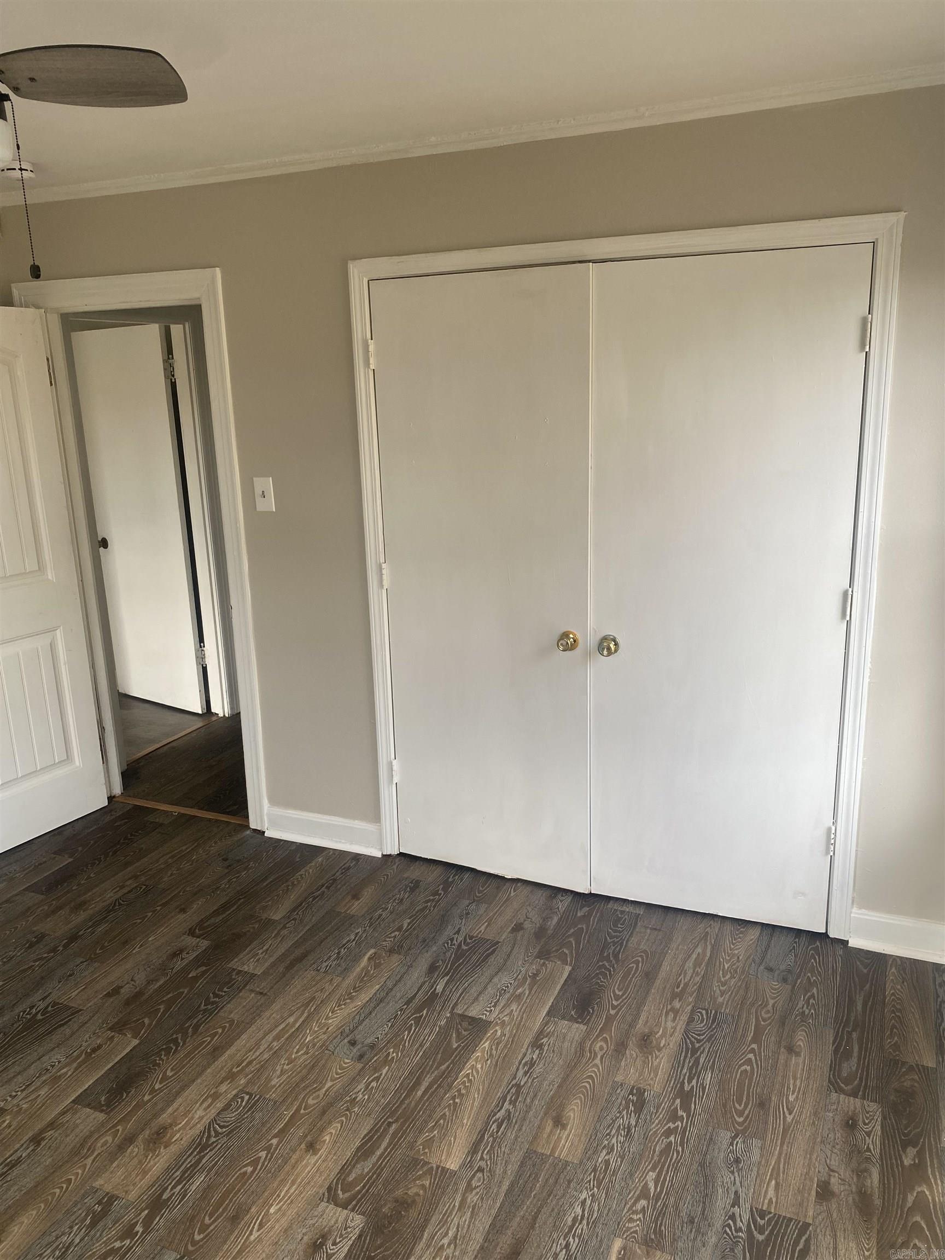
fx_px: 946
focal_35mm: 26
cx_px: 472
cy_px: 630
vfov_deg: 67.3
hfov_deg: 53.1
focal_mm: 4.25
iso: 80
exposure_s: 1/121
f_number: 1.8
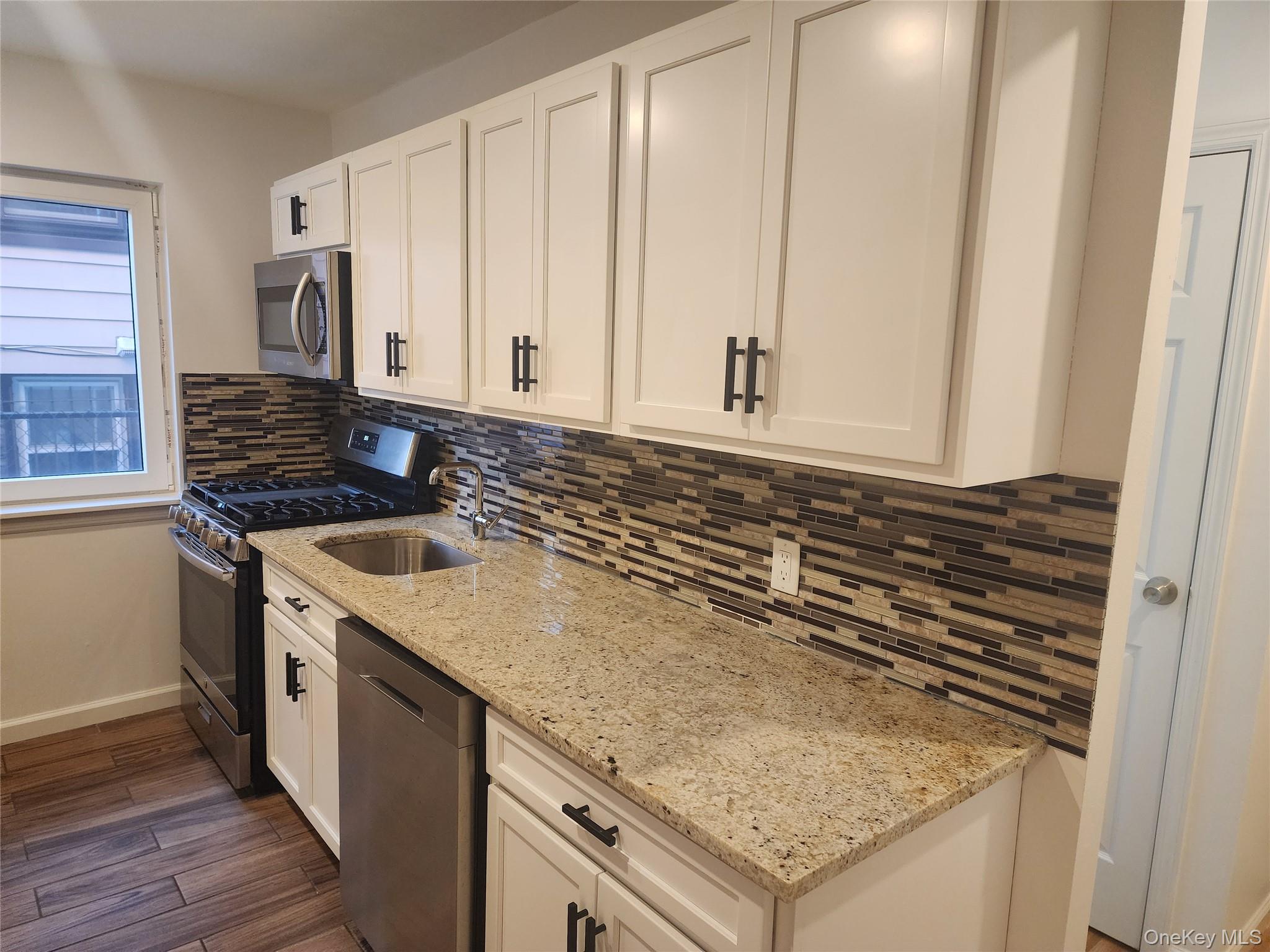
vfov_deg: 58.9
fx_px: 844
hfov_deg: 73.9
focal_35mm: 23
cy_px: 476
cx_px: 635
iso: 500
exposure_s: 1/120
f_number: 1.8
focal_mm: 6.4
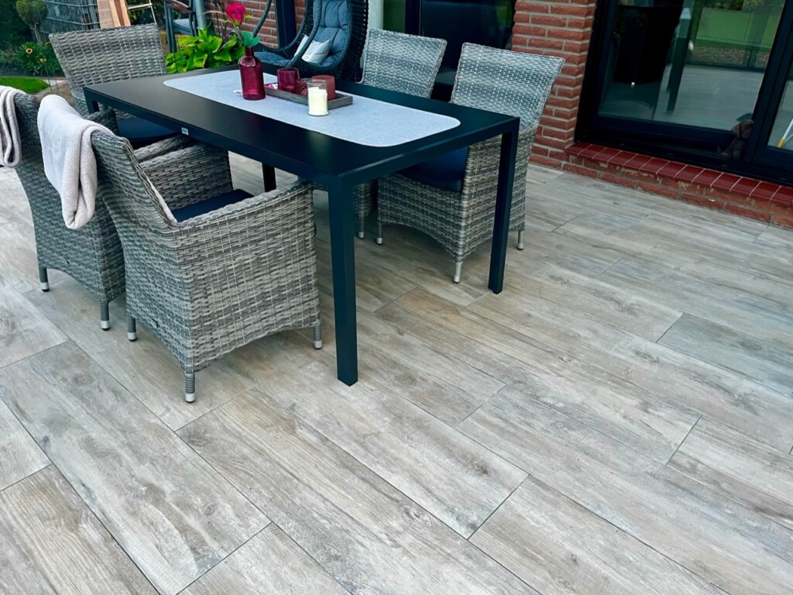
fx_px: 596
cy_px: 298
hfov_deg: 67.3
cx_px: 396
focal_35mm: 26
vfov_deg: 53.1
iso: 125
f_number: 1.6
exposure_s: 1/91
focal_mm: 5.1
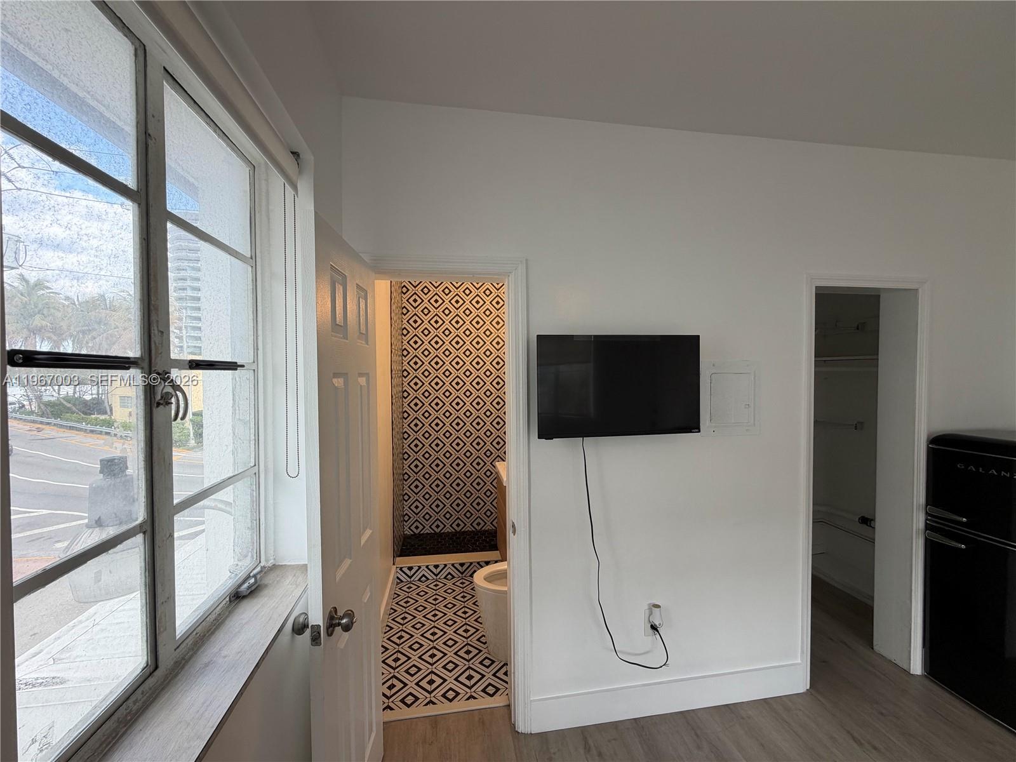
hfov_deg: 102.1
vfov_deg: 85.7
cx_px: 508
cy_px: 381
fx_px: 411
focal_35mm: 14
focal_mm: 2.22
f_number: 2.2
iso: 40
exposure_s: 1/120
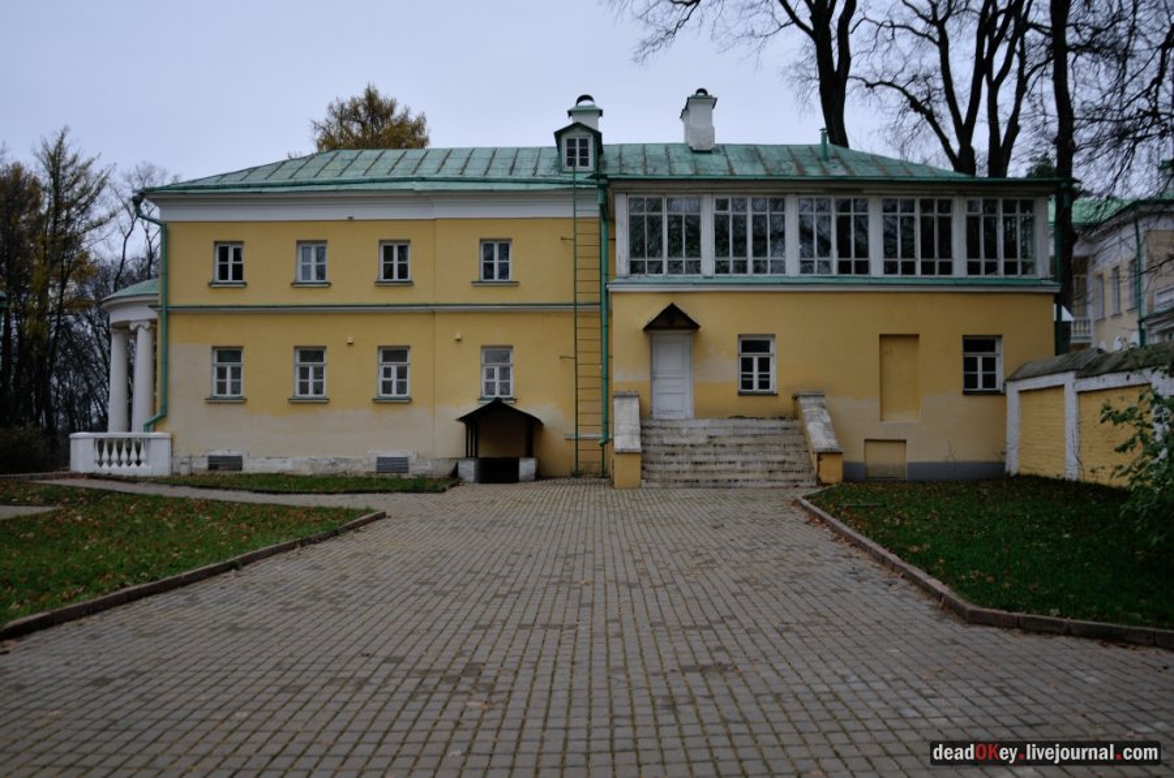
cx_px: 587
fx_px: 1172
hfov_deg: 53.2
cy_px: 389
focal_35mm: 36
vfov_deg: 36.8
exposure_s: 1/125
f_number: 4.5
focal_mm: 24
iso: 320
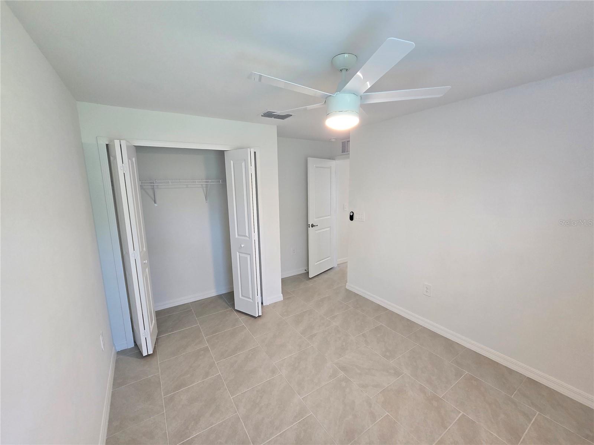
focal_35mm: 13
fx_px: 223
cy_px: 222
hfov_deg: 106.2
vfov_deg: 89.9
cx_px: 297
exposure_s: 1/60
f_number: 2.2
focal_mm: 2.2
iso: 160
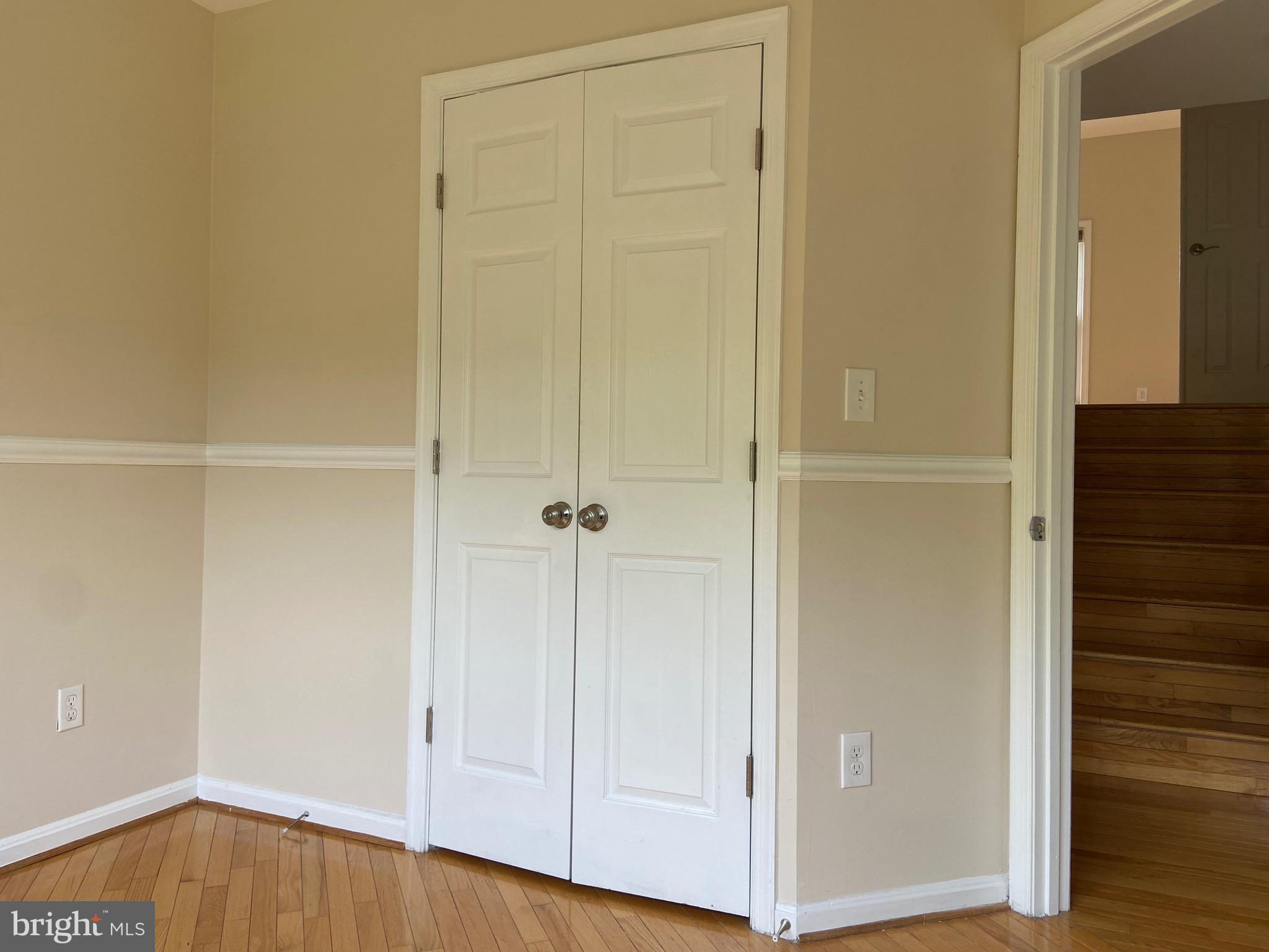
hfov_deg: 67.3
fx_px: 953
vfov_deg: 53.1
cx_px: 634
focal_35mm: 26
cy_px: 476
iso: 40
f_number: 1.8
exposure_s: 1/121
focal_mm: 4.25
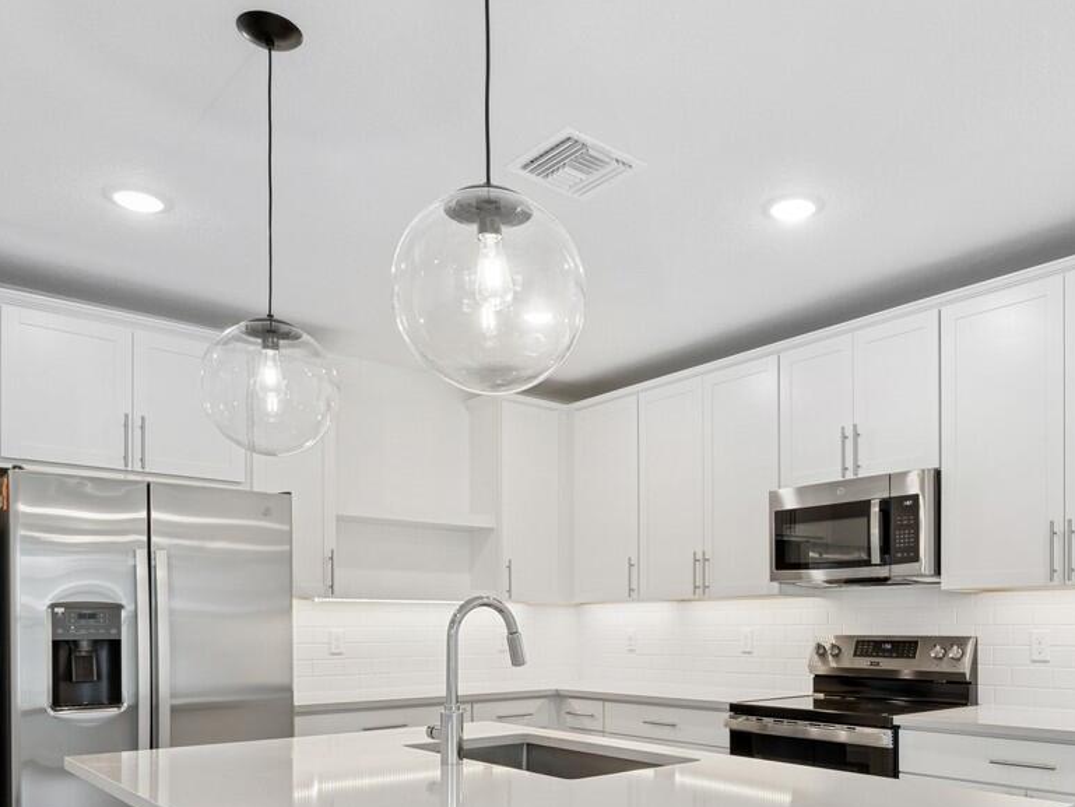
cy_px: 608
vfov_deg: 47.8
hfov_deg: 62.8
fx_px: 870
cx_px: 647
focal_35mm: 28
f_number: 8
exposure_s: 1/5
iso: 160
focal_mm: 14
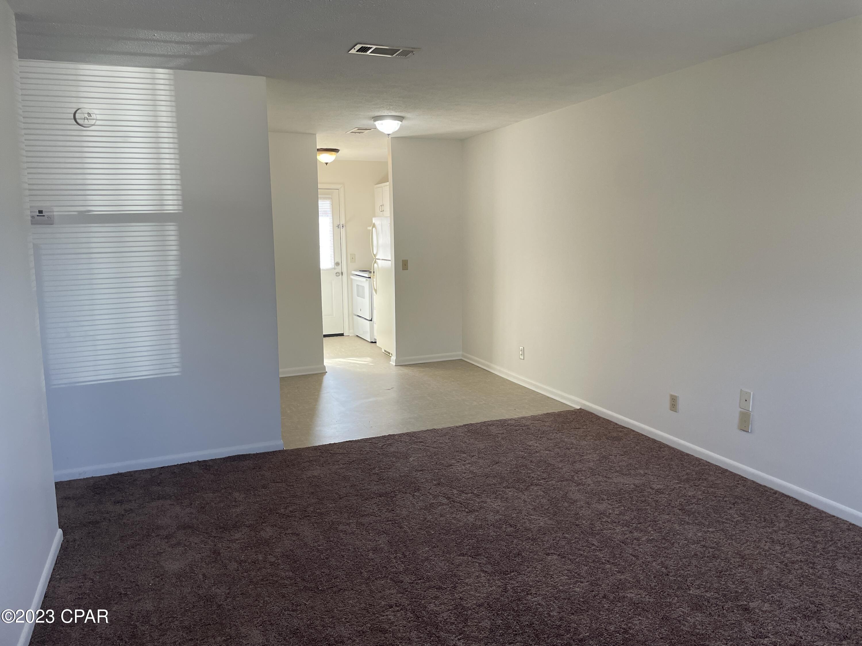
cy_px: 323
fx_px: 647
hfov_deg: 67.3
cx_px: 431
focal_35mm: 26
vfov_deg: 53.1
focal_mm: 4.2
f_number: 1.6
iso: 100
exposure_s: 1/120
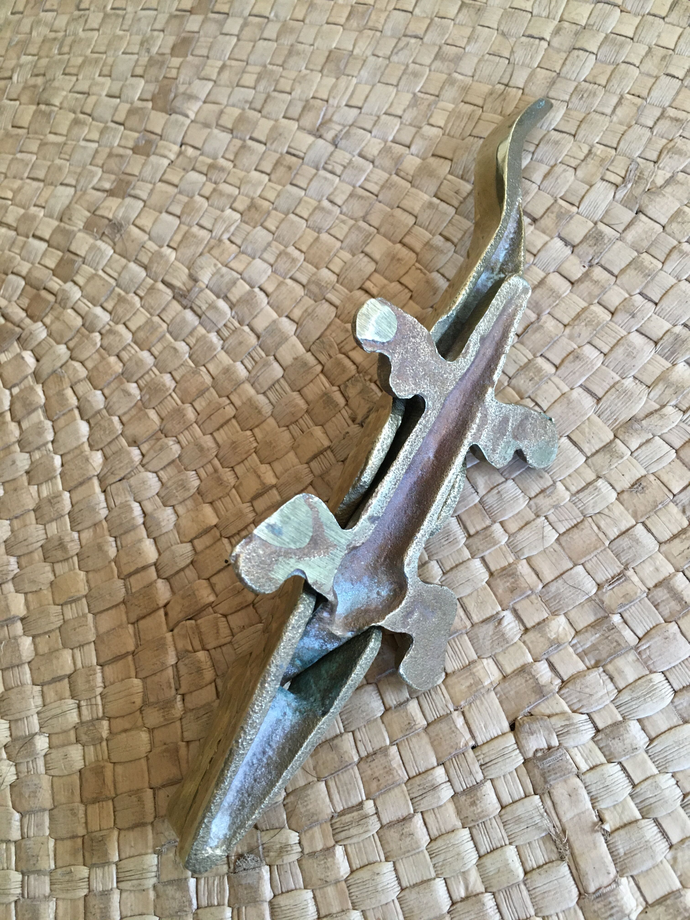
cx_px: 345
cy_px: 460
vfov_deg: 61.7
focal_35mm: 29
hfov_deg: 48.2
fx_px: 771
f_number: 2.2
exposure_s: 1/33
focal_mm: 4.15
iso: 160
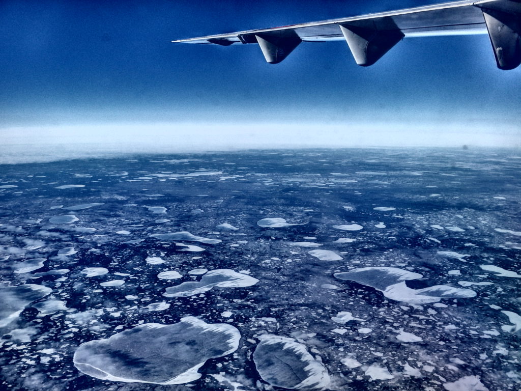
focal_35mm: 36
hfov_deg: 51.4
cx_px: 260
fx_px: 542
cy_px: 196
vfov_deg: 39.7
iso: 125
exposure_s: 1/125
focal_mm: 6.4
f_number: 13
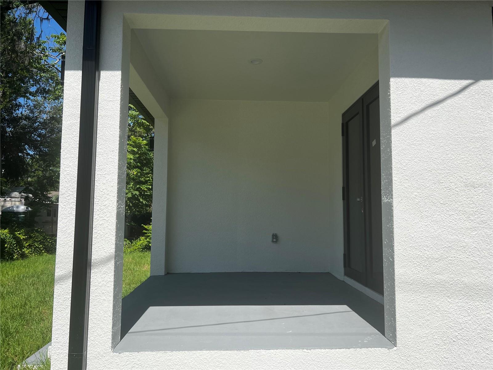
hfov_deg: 67.3
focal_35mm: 26
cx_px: 246
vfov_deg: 53.1
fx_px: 370
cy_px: 185
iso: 50
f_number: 1.5
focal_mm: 5.7
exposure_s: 1/4630
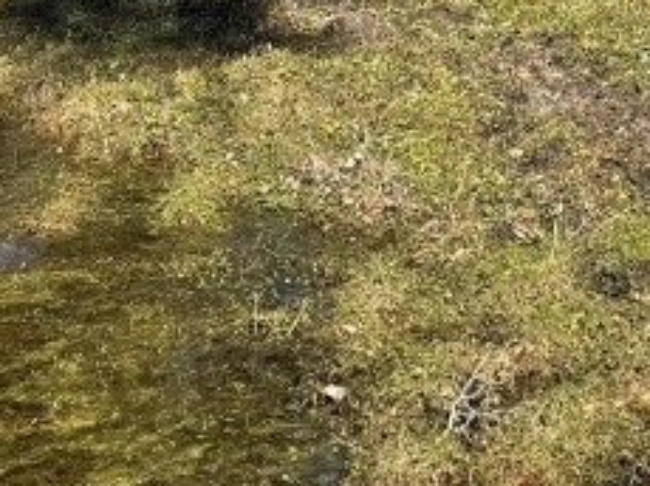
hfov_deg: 17.3
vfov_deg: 12.3
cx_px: 848
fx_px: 2007
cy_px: -478
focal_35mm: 107
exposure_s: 1/3021
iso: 80
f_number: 1.78
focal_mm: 6.76
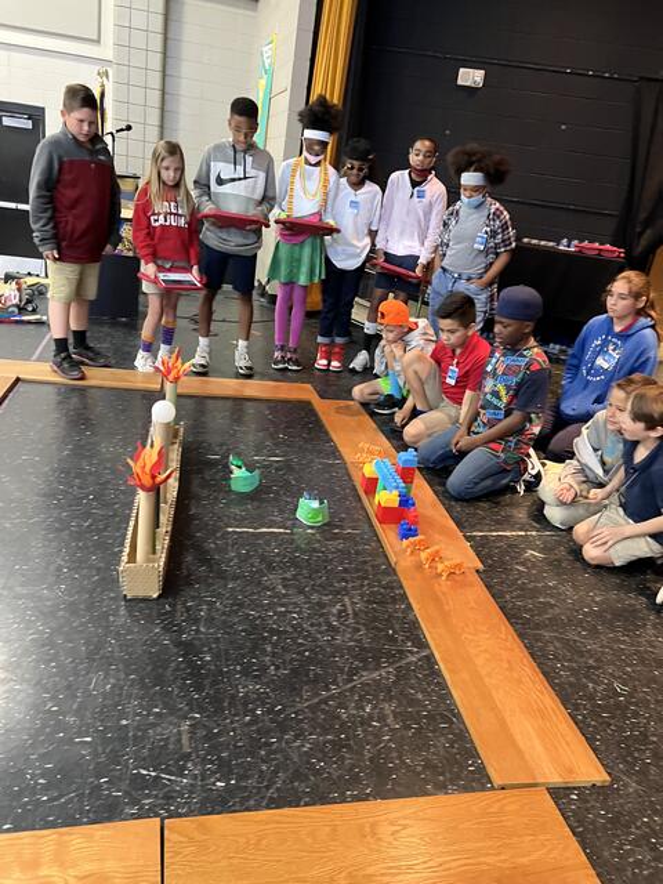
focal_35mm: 26
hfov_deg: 53.1
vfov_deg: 67.3
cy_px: 442
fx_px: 664
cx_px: 332
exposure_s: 1/40
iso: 500
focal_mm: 5.7
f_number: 1.5
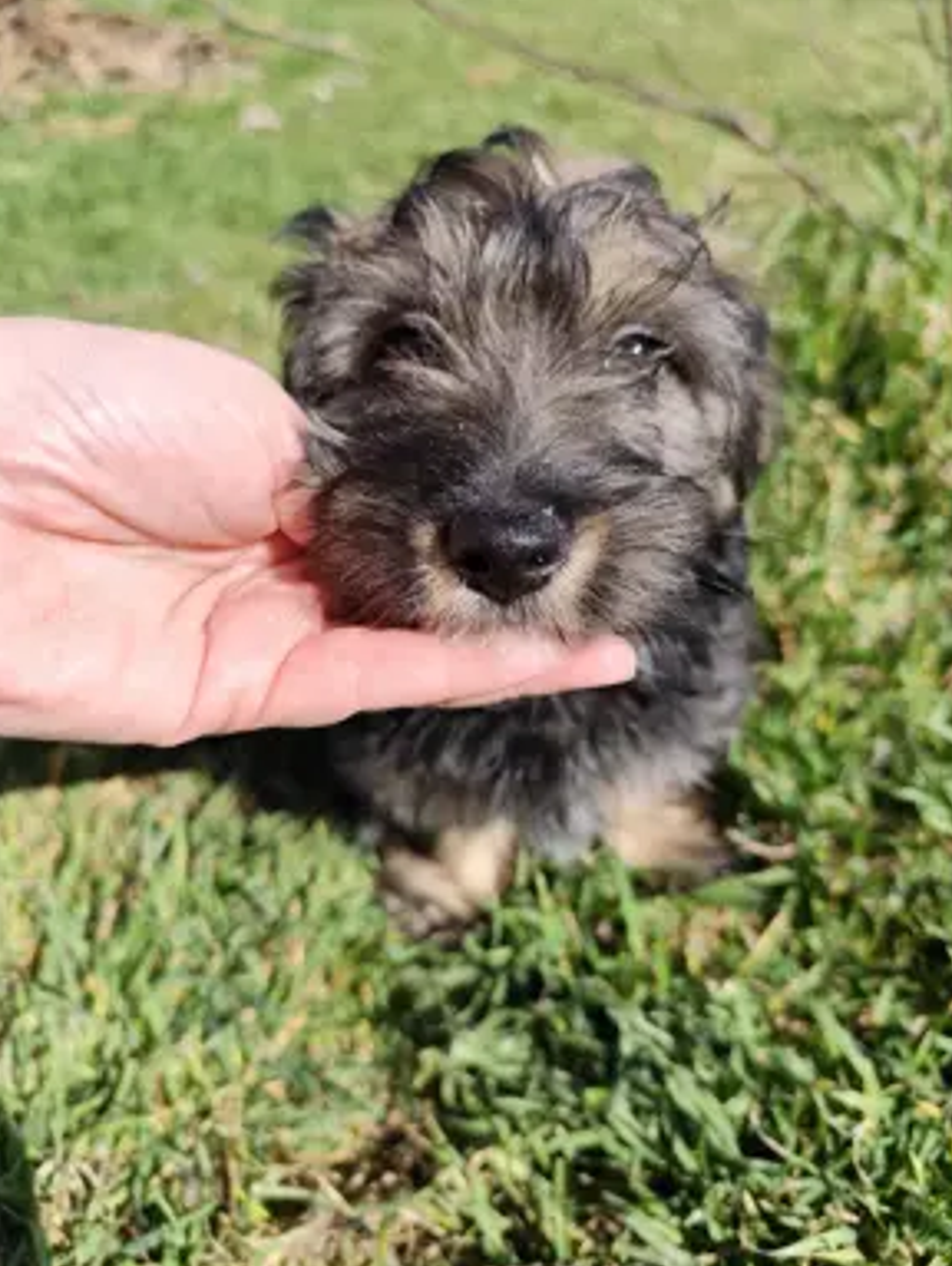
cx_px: 486
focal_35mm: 24
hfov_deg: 56.9
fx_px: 879
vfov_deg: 71.5
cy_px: 621
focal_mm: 6.14
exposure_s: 1/873
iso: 50
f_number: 1.65
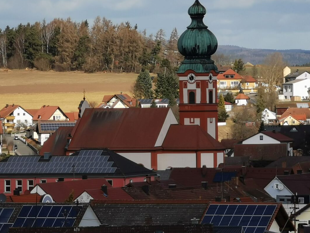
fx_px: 2750
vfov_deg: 4.8
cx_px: 170
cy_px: 110
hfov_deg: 6.5
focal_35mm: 307
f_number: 3.4
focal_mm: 14.46
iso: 50
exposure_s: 1/765
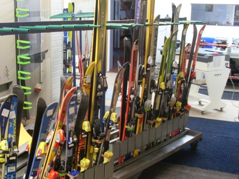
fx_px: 262
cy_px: 90
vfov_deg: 37.7
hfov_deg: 49.0
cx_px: 120
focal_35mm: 38
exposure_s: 1/15
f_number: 3
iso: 200
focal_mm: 6.3
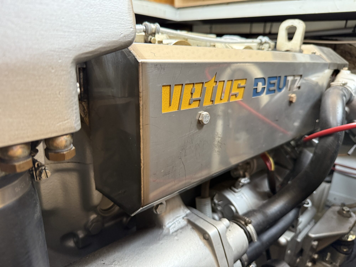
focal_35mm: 24
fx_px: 247
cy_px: 134
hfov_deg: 71.6
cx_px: 178
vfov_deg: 56.8
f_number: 1.78
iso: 320
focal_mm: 6.76
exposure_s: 1/60
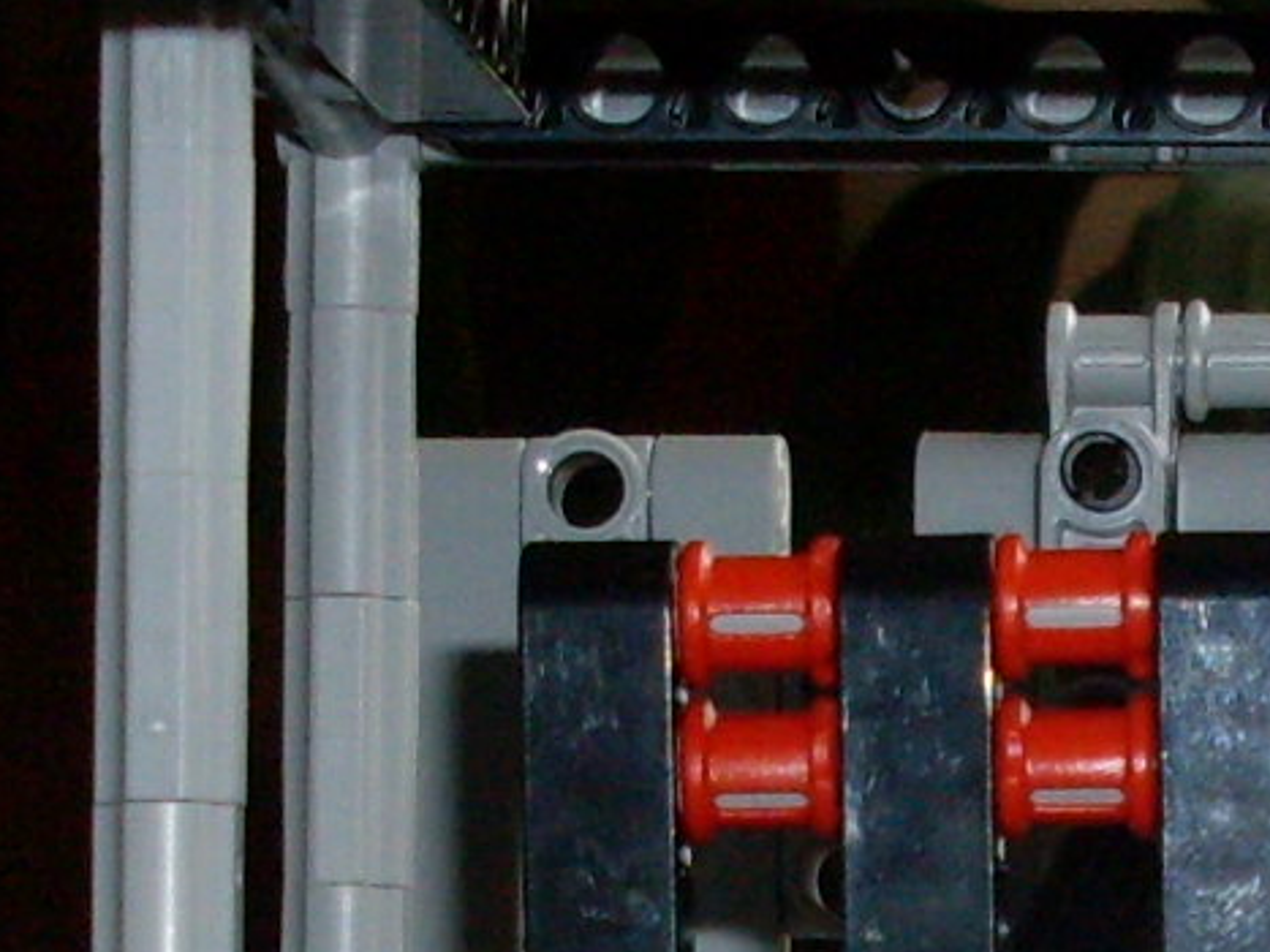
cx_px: 1556
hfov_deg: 9.3
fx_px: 7739
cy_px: 1923
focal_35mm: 211
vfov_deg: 6.8
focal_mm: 6.3
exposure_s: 1/45
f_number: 2.8
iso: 100
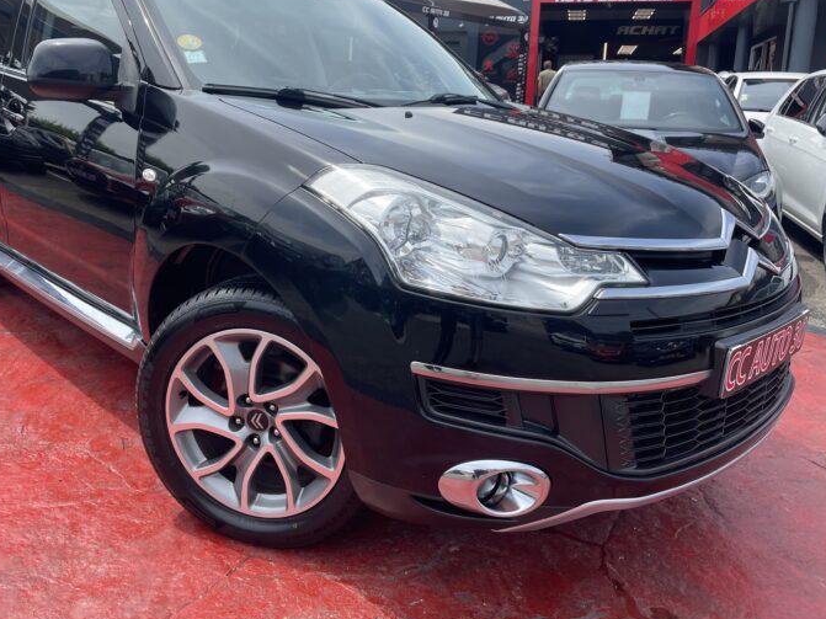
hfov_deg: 58.2
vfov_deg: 45.3
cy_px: 257
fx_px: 740
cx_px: 363
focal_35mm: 31
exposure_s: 1/1642
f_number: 1.6
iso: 32
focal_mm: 4.2
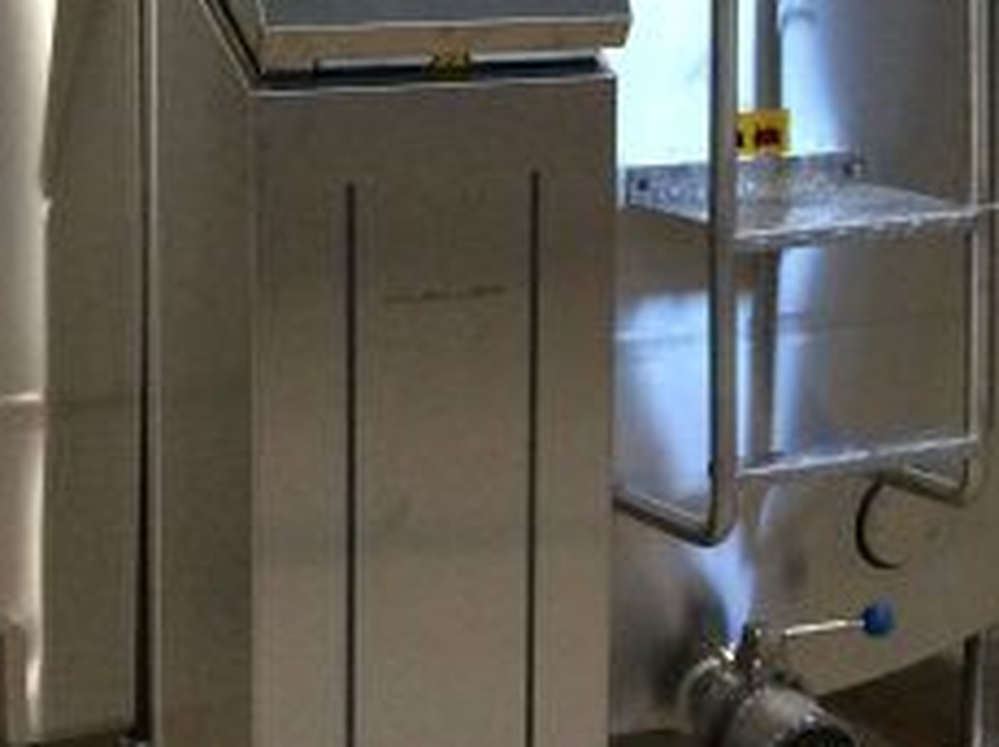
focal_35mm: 101
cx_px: 1186
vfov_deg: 14.5
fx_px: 2912
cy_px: 161
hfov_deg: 18.5
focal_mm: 4.15
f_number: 2.2
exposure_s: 1/15
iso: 250
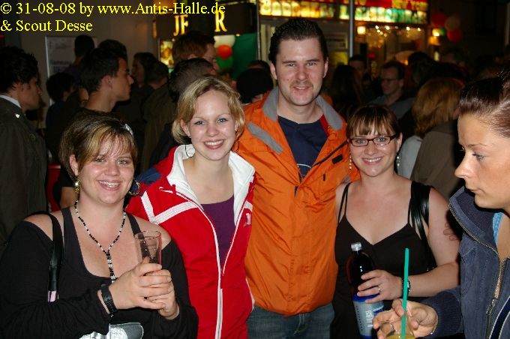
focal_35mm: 42
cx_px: 255
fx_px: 594
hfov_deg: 46.4
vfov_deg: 31.8
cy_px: 170
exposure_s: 1/45
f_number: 4
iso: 200
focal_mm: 28
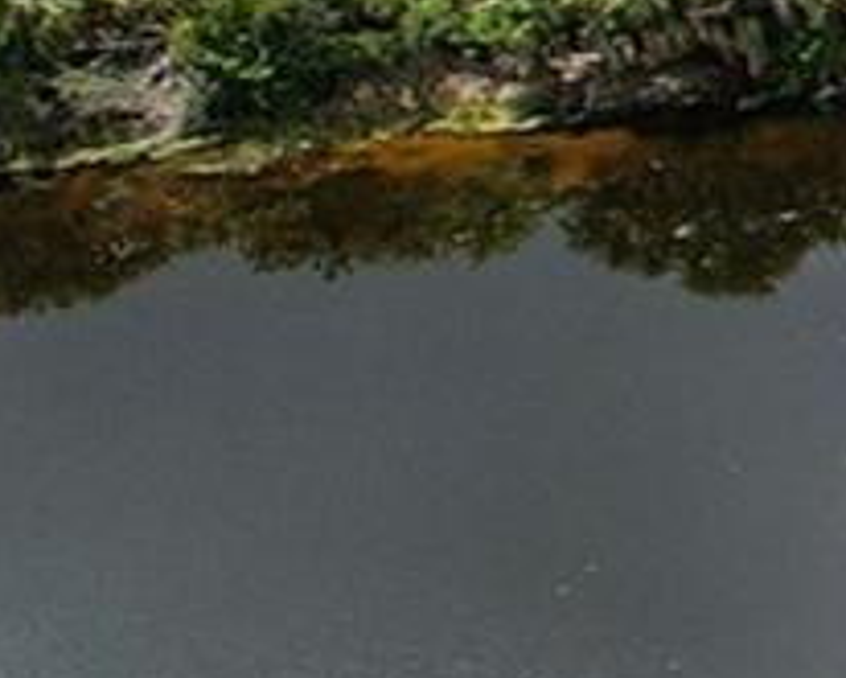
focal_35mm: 160
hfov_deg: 8.5
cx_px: 3047
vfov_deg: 9.7
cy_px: 230
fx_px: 4008
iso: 100
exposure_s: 1/2000
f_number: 2.8
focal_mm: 8.38
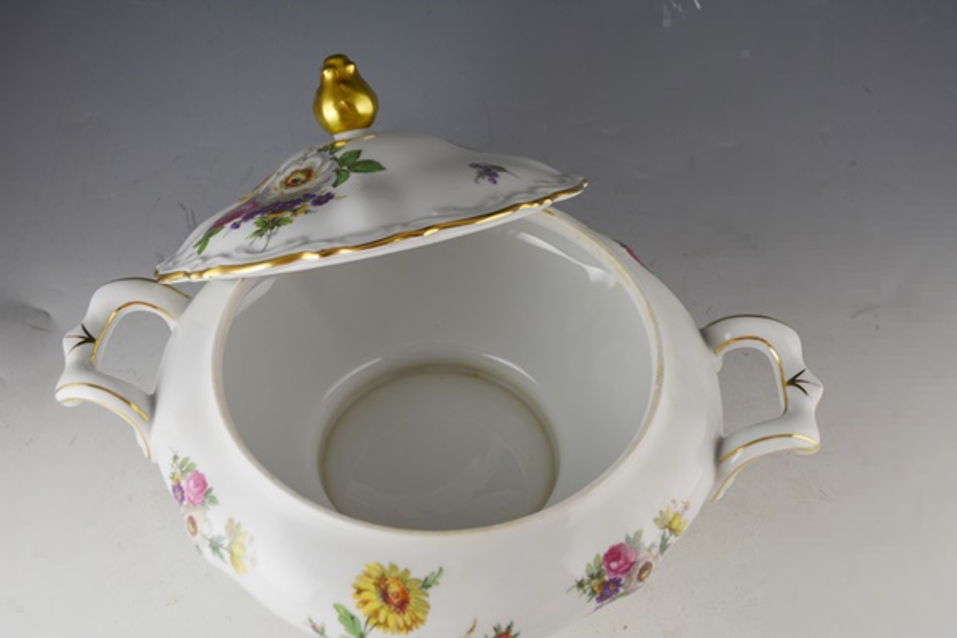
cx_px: 478
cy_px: 319
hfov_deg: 46.4
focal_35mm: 42
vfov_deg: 31.9
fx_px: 1116
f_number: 5.6
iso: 200
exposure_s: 1/125
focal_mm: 28
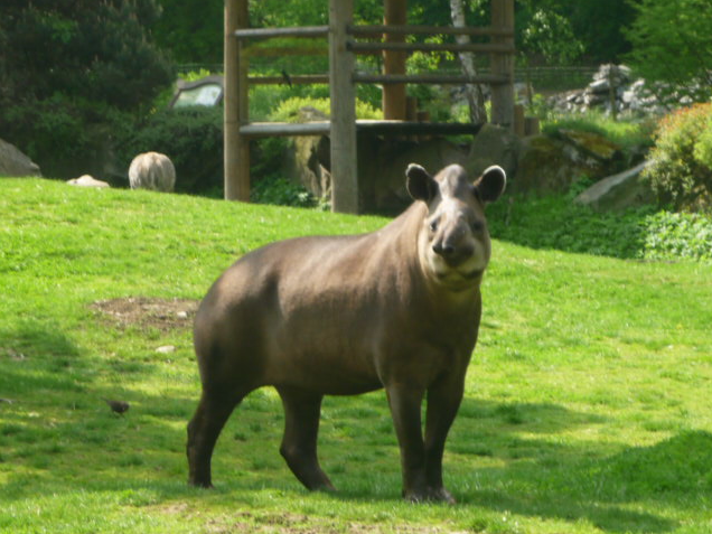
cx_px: 357
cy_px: 266
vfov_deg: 9.2
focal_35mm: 161
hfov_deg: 12.3
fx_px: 3312
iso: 100
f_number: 5.1
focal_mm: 16.5
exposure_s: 1/160
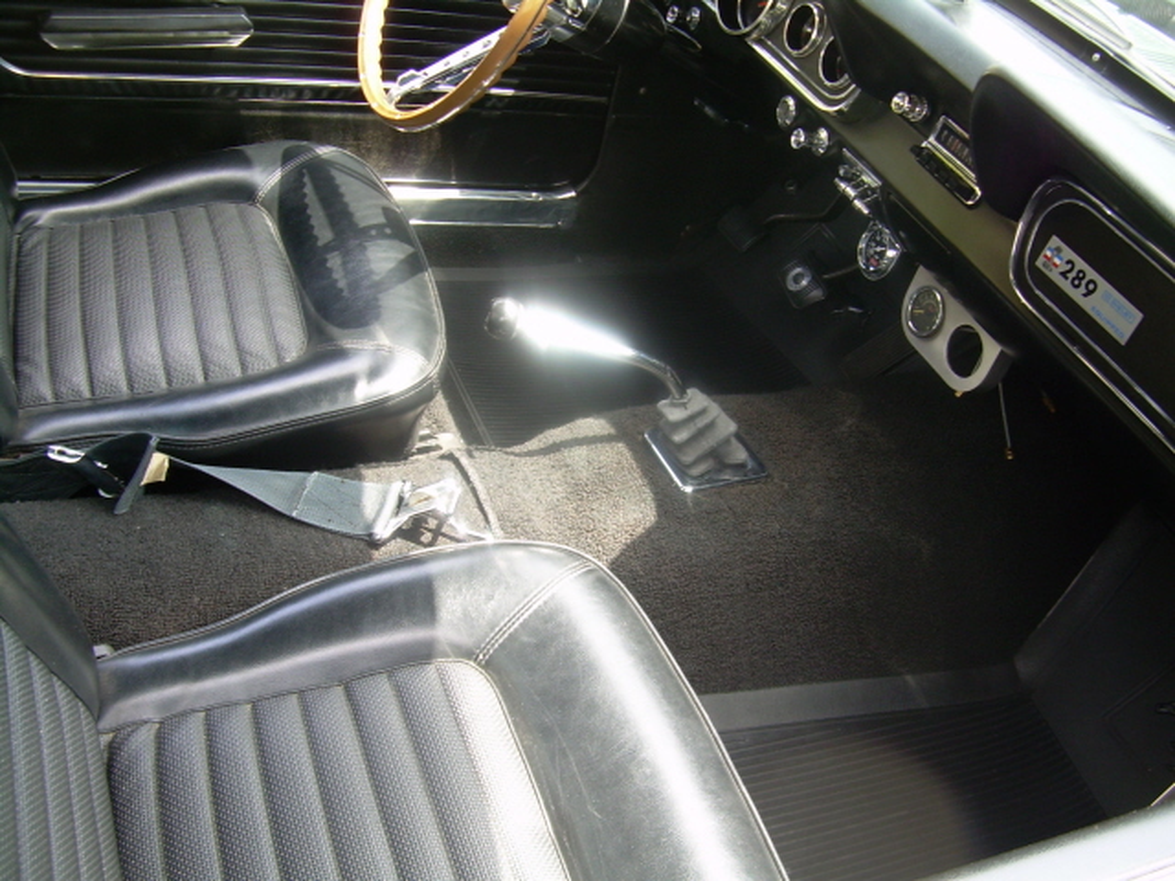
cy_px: 440
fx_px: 1290
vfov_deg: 37.7
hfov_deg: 49.0
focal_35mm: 38
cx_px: 588
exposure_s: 1/60
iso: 50
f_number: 2.8
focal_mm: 6.3
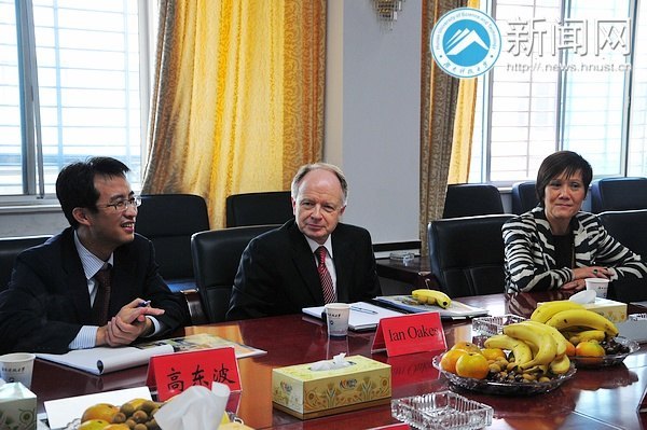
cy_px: 215
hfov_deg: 35.1
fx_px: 1024
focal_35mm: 57
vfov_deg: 23.7
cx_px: 324
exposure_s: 1/80
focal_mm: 38
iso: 500
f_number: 4.5
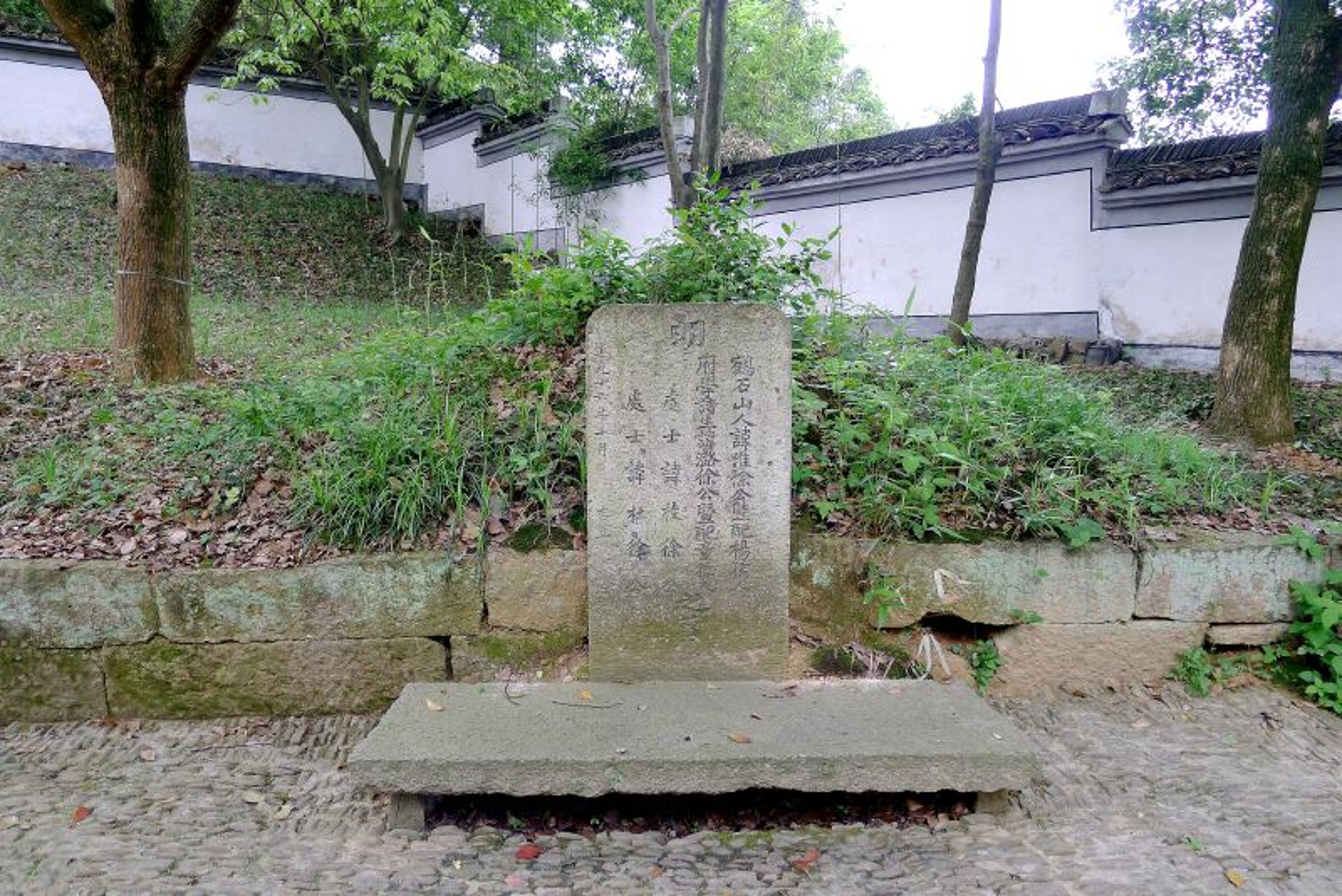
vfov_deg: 53.2
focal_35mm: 24
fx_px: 895
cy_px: 448
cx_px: 671
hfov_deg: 73.7
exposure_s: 1/80
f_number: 2
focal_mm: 5.1
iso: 80
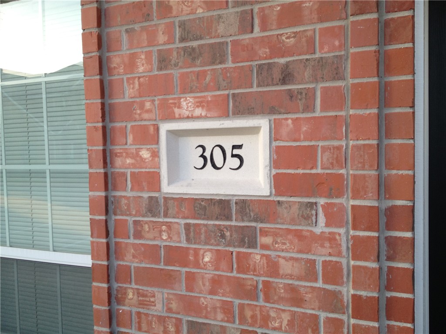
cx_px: 223
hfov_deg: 52.6
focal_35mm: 35
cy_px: 167
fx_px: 451
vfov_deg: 40.7
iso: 80
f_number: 2.4
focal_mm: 4.28
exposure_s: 1/168
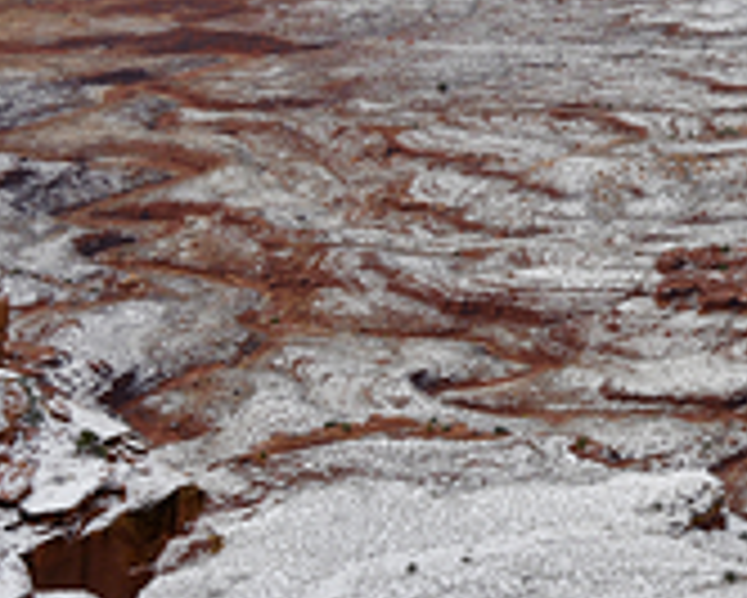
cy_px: 9
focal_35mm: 156
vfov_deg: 9.8
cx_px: 1287
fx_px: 3451
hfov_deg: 11.6
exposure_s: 1/250
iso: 100
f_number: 8
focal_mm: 46
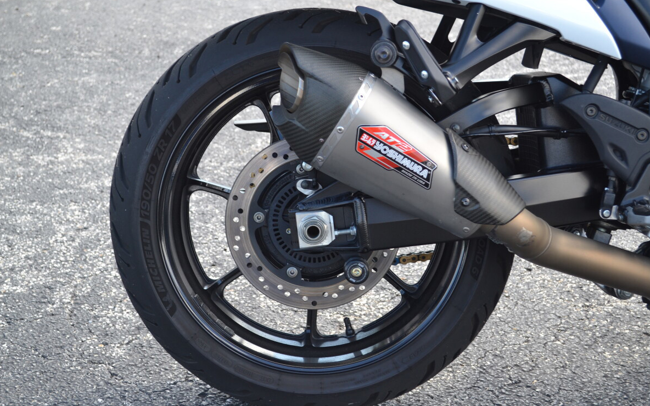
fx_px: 1098
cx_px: 326
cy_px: 203
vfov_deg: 21.0
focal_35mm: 62
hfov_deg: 33.0
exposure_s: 1/125
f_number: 5.6
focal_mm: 40
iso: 220
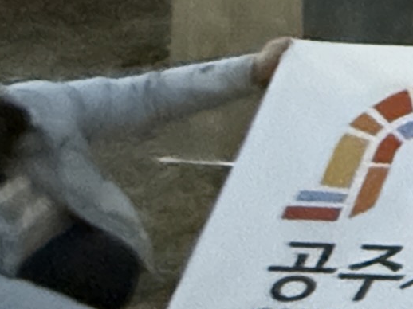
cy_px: -342
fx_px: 1300
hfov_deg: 9.3
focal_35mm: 109
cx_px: 1477
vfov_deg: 11.9
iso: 3200
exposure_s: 1/28
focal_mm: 2.22
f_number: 2.2
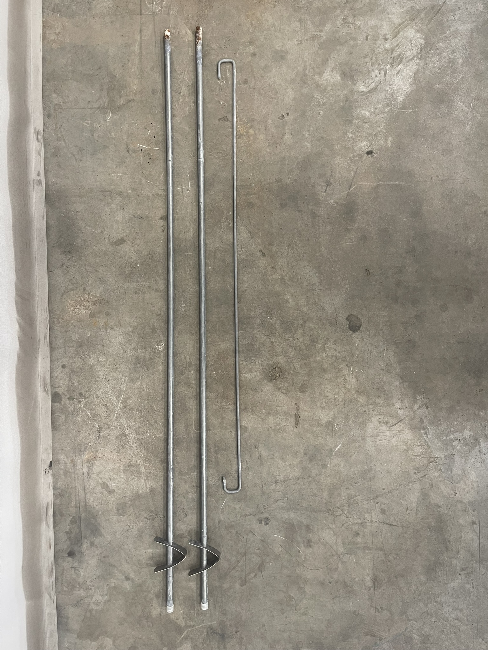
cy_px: 325
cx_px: 244
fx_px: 470
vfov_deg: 69.4
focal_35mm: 25
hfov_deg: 54.9
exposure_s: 1/60
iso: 320
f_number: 1.6
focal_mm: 5.1
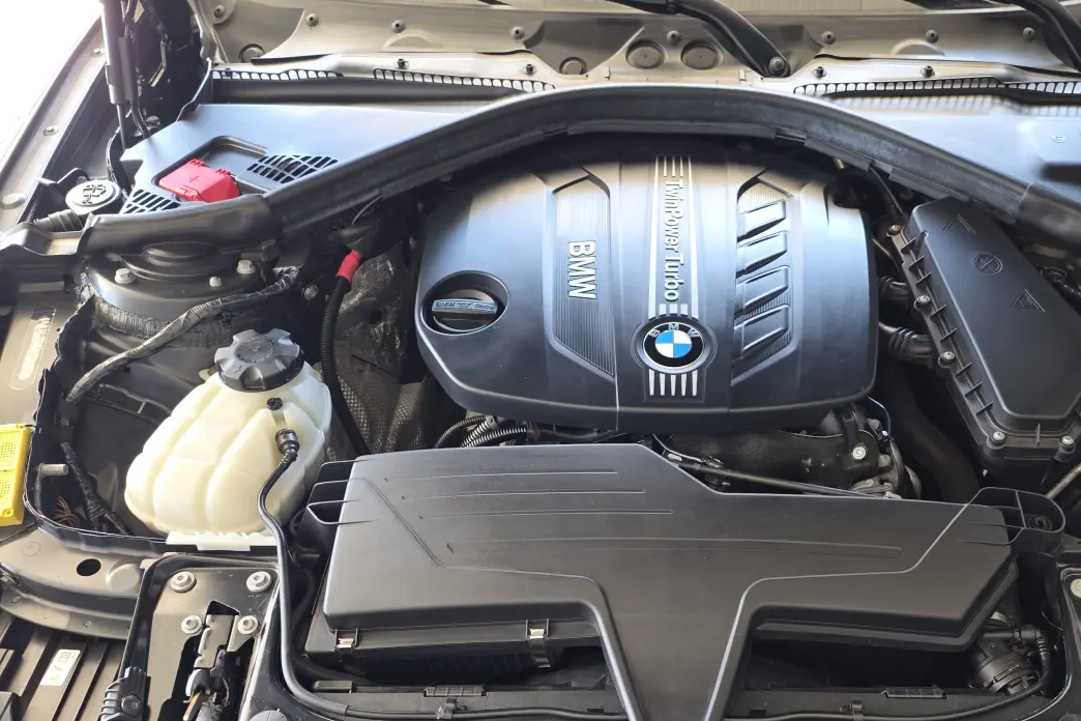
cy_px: 524
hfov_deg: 56.5
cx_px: 682
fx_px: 991
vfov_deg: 39.1
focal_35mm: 33
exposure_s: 1/50.5
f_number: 1.7
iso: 100
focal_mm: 6.25
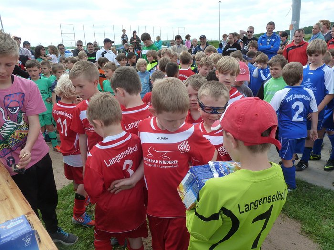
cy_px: 125
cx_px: 167
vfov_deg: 54.9
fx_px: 241
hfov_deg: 69.4
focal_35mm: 25
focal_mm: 4.1
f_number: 4
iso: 125
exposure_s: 1/320
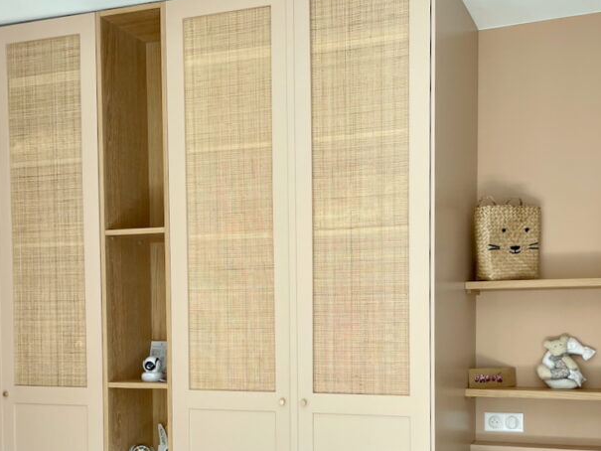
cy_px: 366
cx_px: 344
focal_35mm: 44
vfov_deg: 31.9
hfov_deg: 42.8
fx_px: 764
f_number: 1.6
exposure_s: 1/121
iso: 50
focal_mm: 4.2
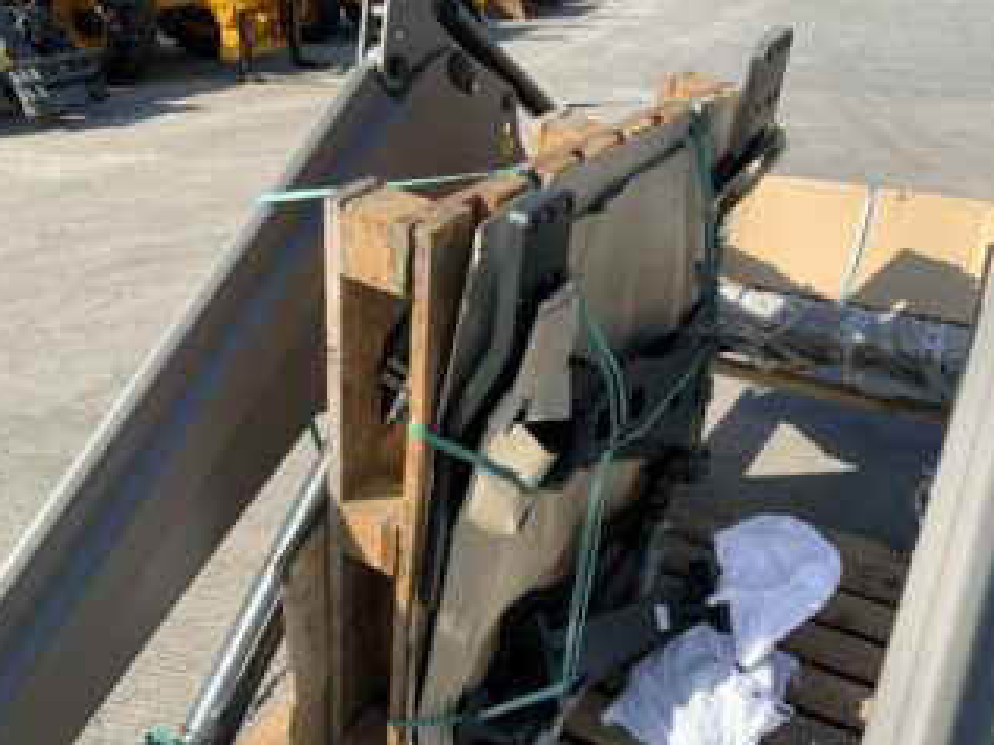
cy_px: 371
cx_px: 550
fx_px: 948
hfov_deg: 55.2
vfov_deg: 42.9
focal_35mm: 33
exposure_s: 1/1098
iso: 16
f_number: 1.8
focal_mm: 3
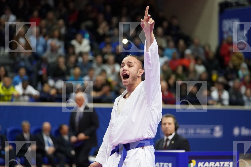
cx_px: 135
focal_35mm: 163
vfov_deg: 8.4
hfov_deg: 12.6
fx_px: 1136
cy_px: 96
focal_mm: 135
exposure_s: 1/1000
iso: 5000
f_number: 2.8
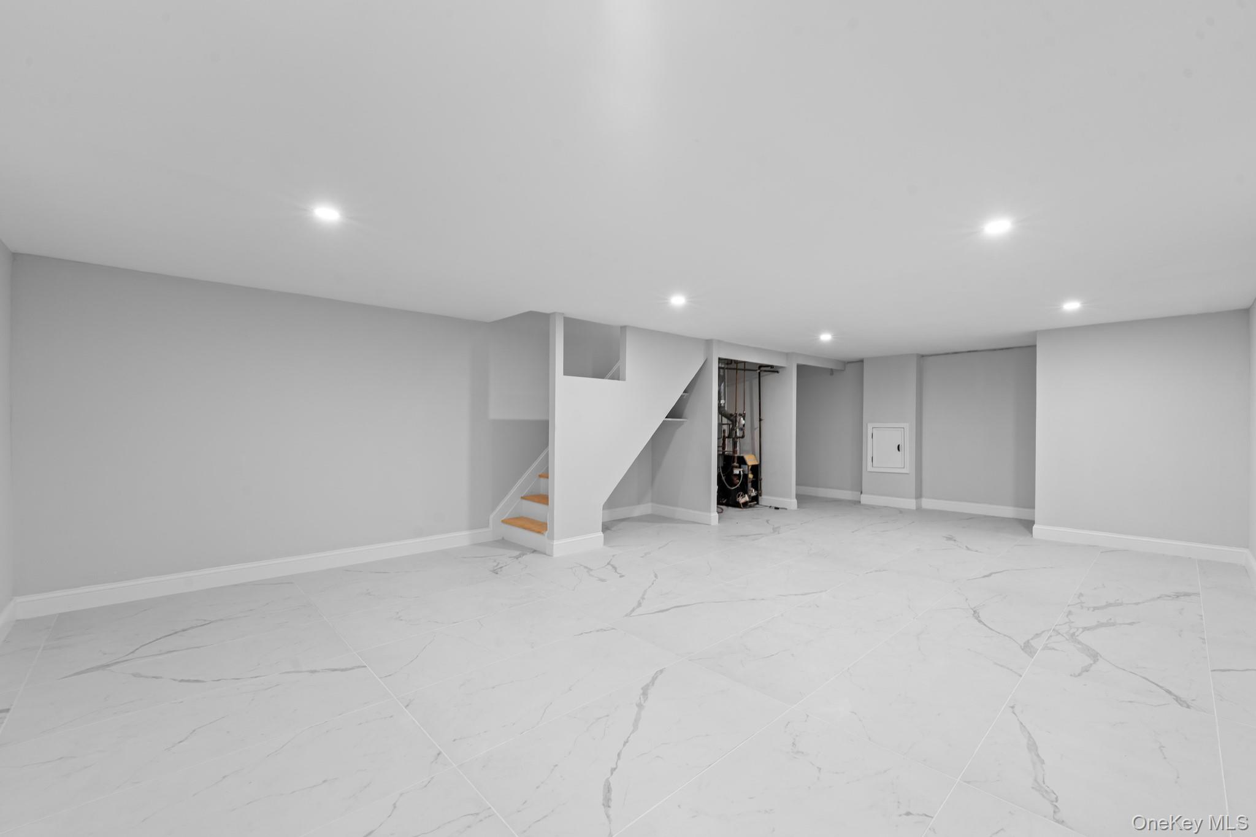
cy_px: 418
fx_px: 488
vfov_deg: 81.2
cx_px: 628
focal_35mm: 14
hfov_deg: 104.3
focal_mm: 14
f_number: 10
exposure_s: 1/1.67
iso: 500
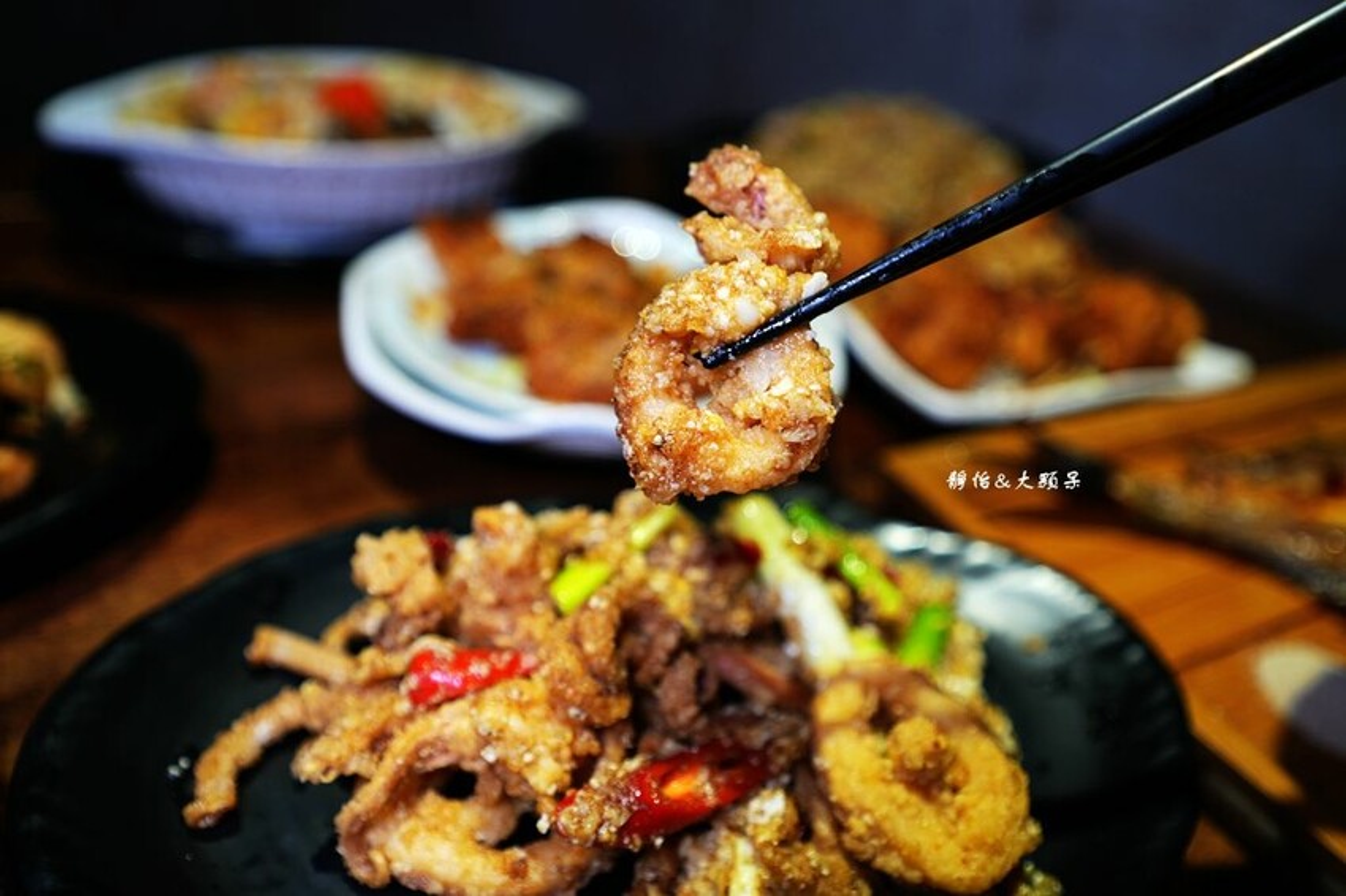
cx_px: 673
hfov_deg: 65.5
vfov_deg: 46.4
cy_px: 448
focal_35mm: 28
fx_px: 1046
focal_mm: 28
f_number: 2.8
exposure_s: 1/30
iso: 160
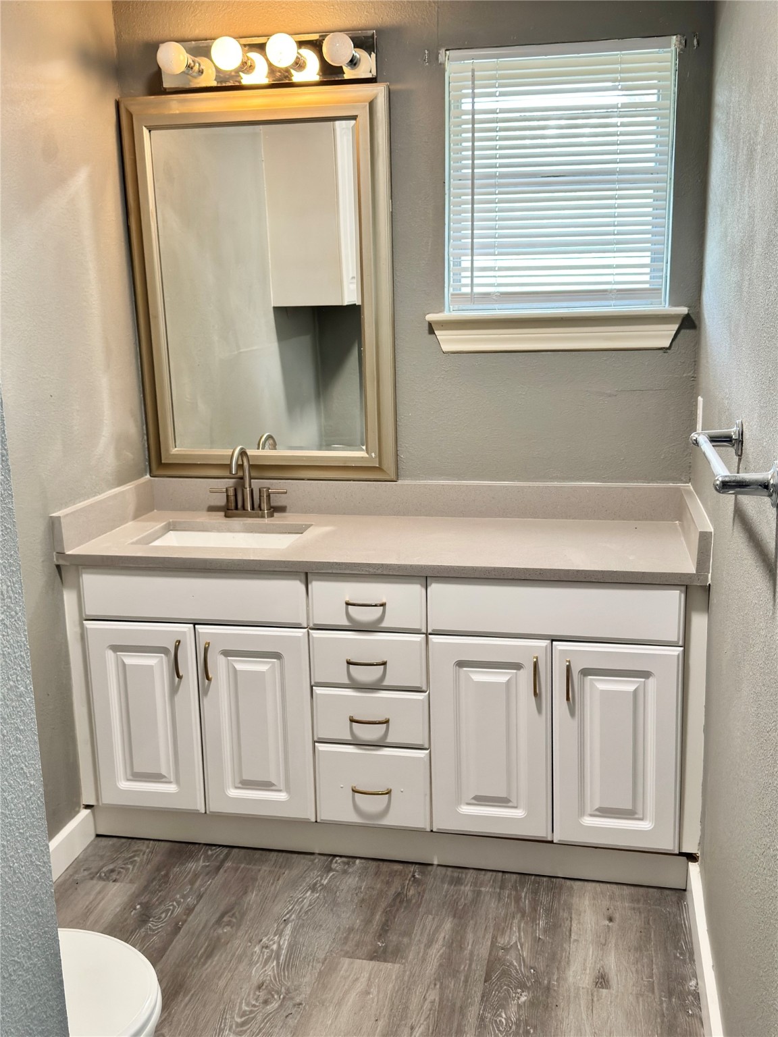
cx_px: 389
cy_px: 518
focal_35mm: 35
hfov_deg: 40.7
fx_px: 1049
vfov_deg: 52.6
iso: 200
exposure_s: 1/60
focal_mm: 6.76
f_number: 1.78
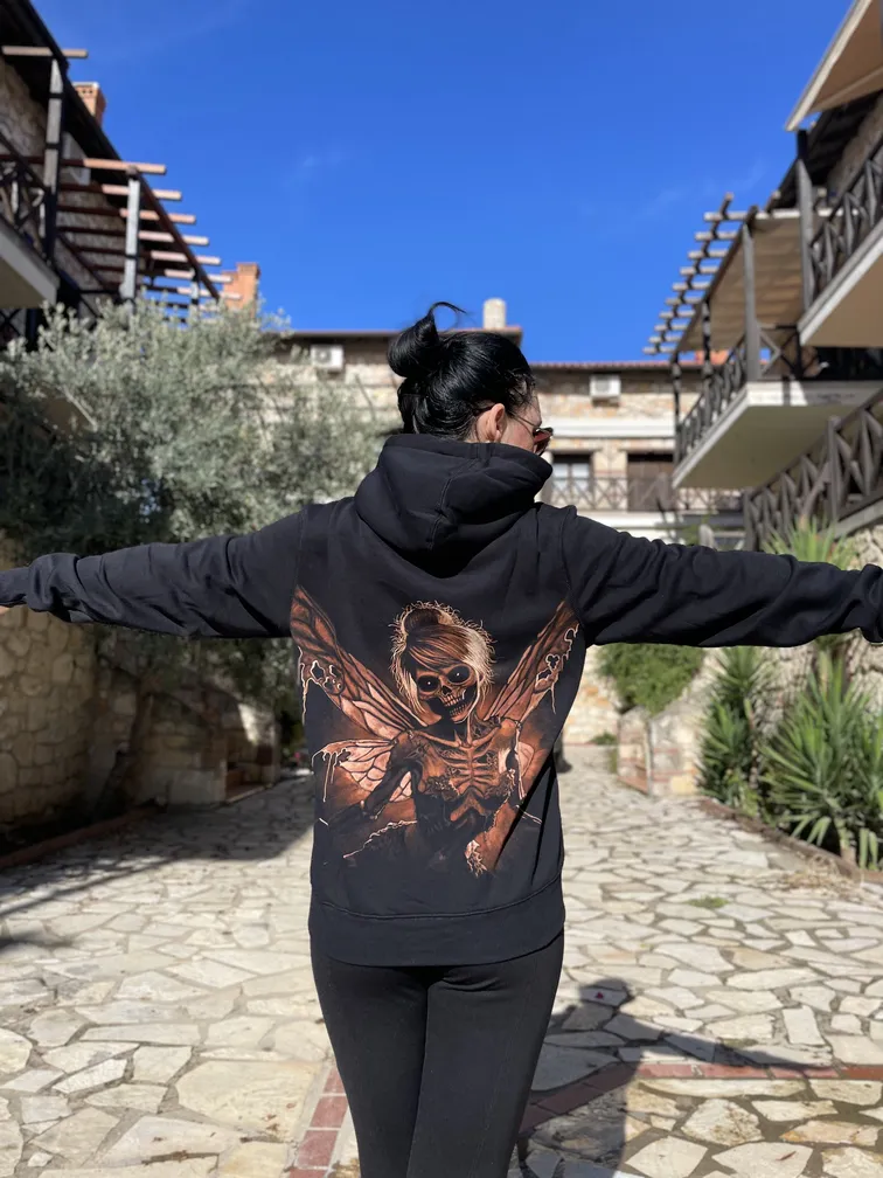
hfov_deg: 53.1
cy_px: 589
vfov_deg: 67.3
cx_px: 442
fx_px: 884
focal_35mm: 26
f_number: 1.6
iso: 50
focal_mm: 4.2
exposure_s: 1/3861
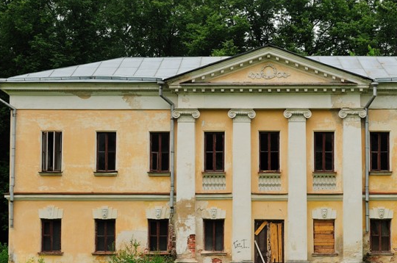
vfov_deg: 17.0
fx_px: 881
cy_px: 175
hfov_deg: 25.3
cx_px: 262
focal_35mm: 80
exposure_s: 1/400
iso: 320
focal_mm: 32
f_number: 10
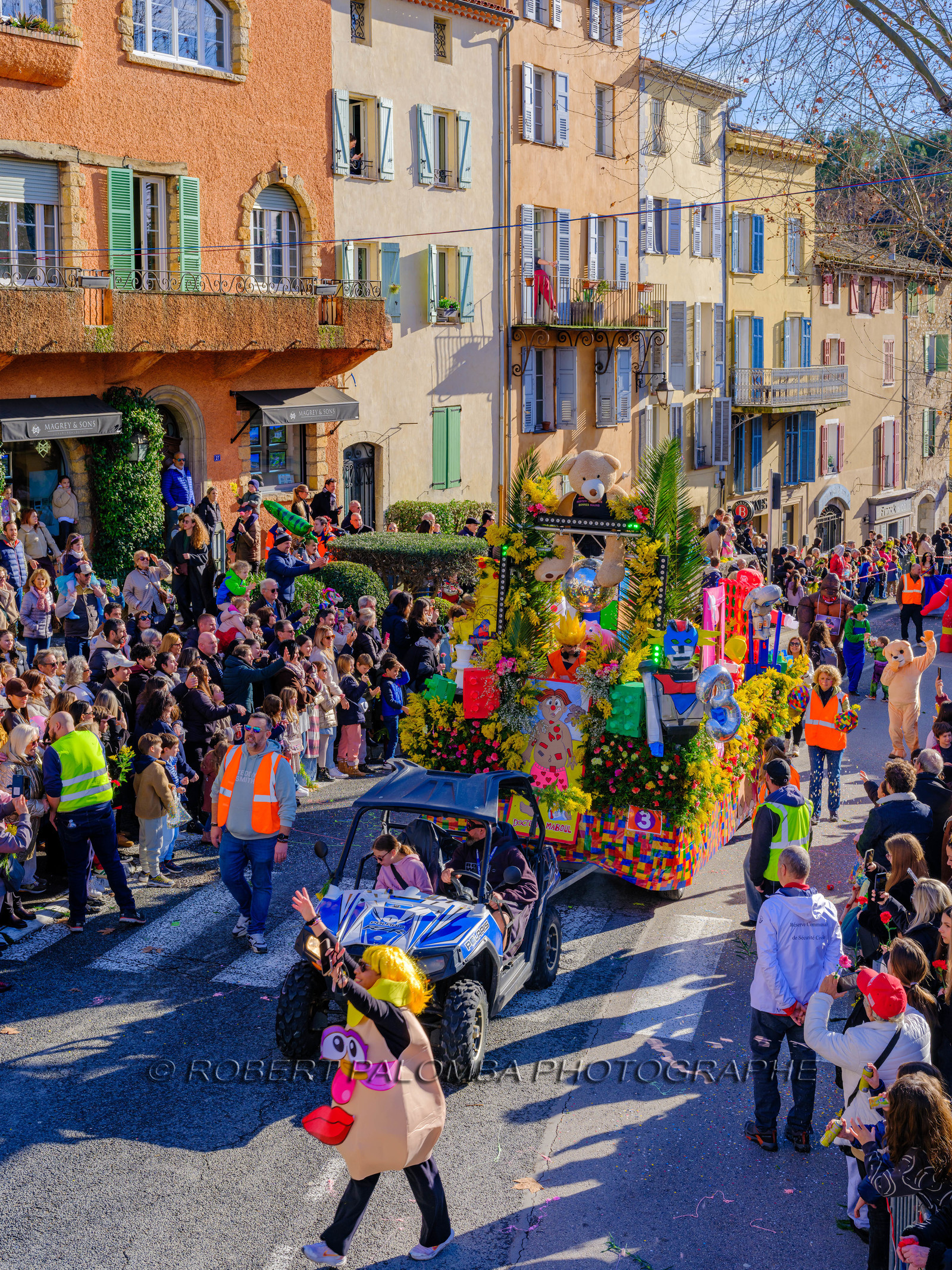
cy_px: 635
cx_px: 476
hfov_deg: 32.9
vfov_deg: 42.9
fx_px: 1613
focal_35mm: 44
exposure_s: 1/125
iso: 320
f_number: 11
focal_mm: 55
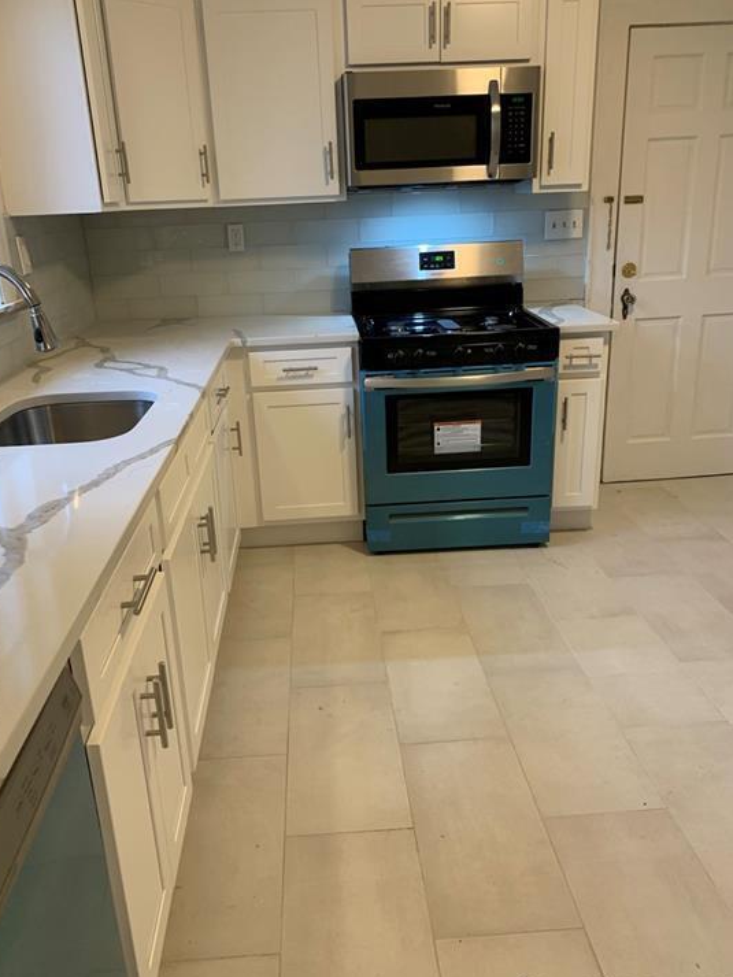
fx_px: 790
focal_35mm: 28
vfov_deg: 63.4
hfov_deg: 49.7
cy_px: 480
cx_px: 352
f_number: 1.8
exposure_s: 1/60
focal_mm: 4.25
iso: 160
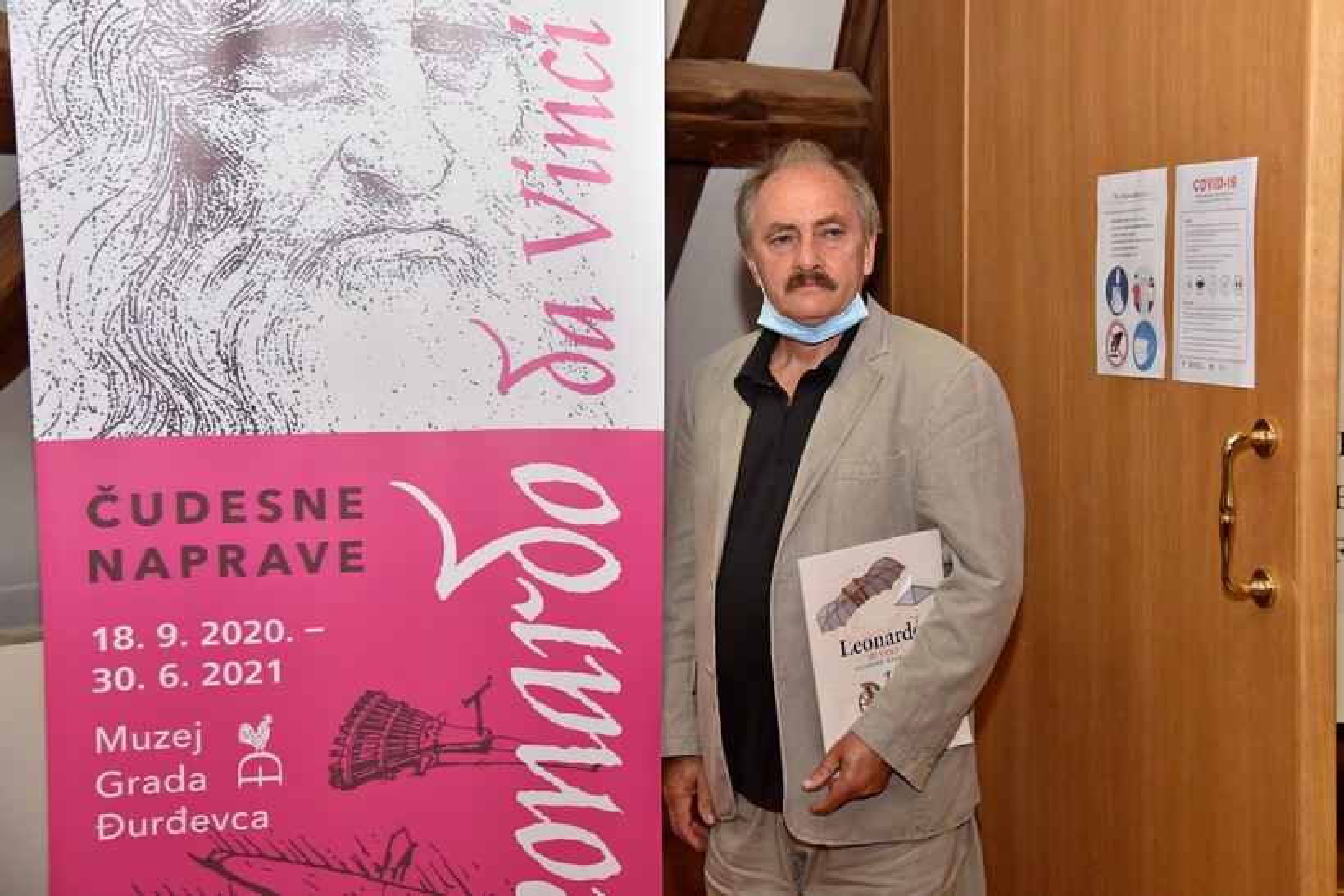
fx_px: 1792
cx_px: 672
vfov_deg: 28.1
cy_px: 448
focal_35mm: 48
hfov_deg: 41.1
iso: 1250
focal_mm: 48
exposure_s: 1/200
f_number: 4
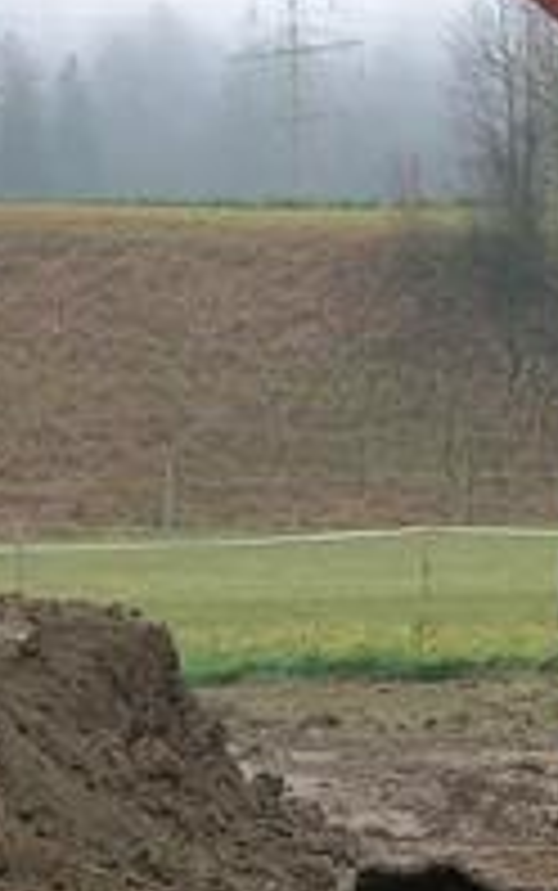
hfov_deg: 8.7
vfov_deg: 13.9
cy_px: 531
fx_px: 3644
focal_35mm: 150
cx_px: 472
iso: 50
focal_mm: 5.4
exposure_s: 1/142
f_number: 2.8
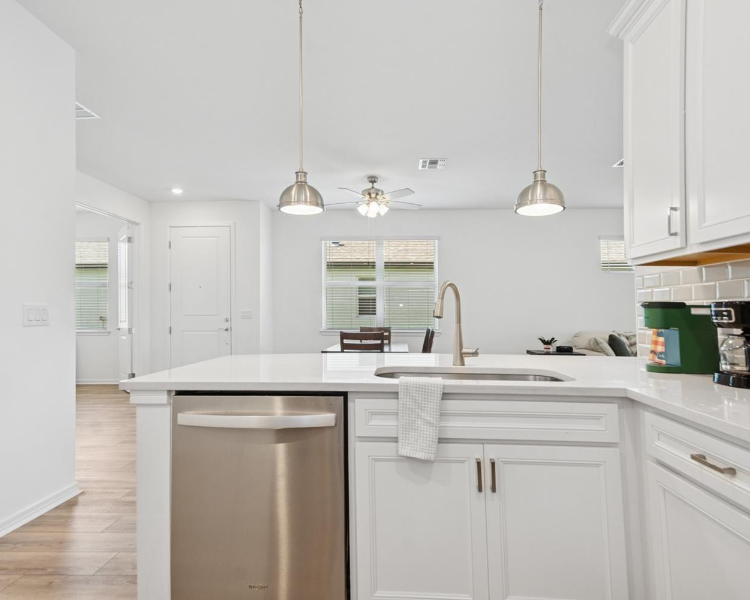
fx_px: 400
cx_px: 371
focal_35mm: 18
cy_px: 296
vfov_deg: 73.8
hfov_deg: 86.4
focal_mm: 10
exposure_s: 1/15
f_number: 8
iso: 200
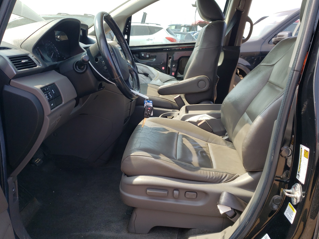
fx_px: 258
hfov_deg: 63.5
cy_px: 114
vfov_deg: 49.7
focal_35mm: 28
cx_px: 160
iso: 50
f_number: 1.5
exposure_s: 1/625
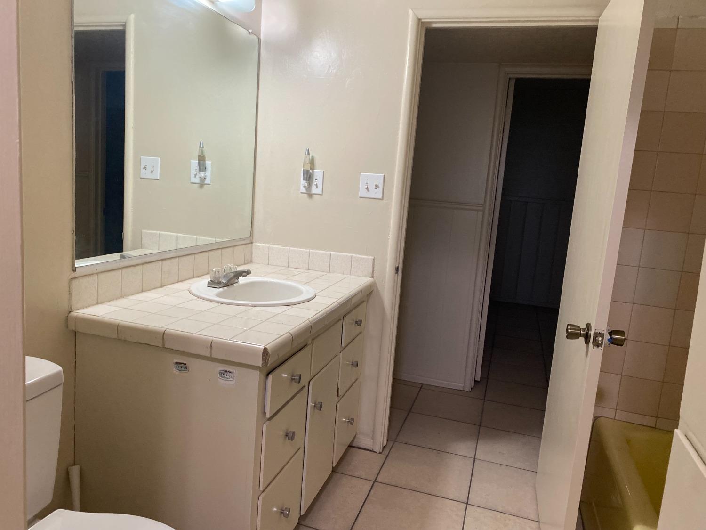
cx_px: 353
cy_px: 265
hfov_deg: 67.3
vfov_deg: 53.1
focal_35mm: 26
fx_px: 530
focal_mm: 4.25
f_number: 1.8
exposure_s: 1/60
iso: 320
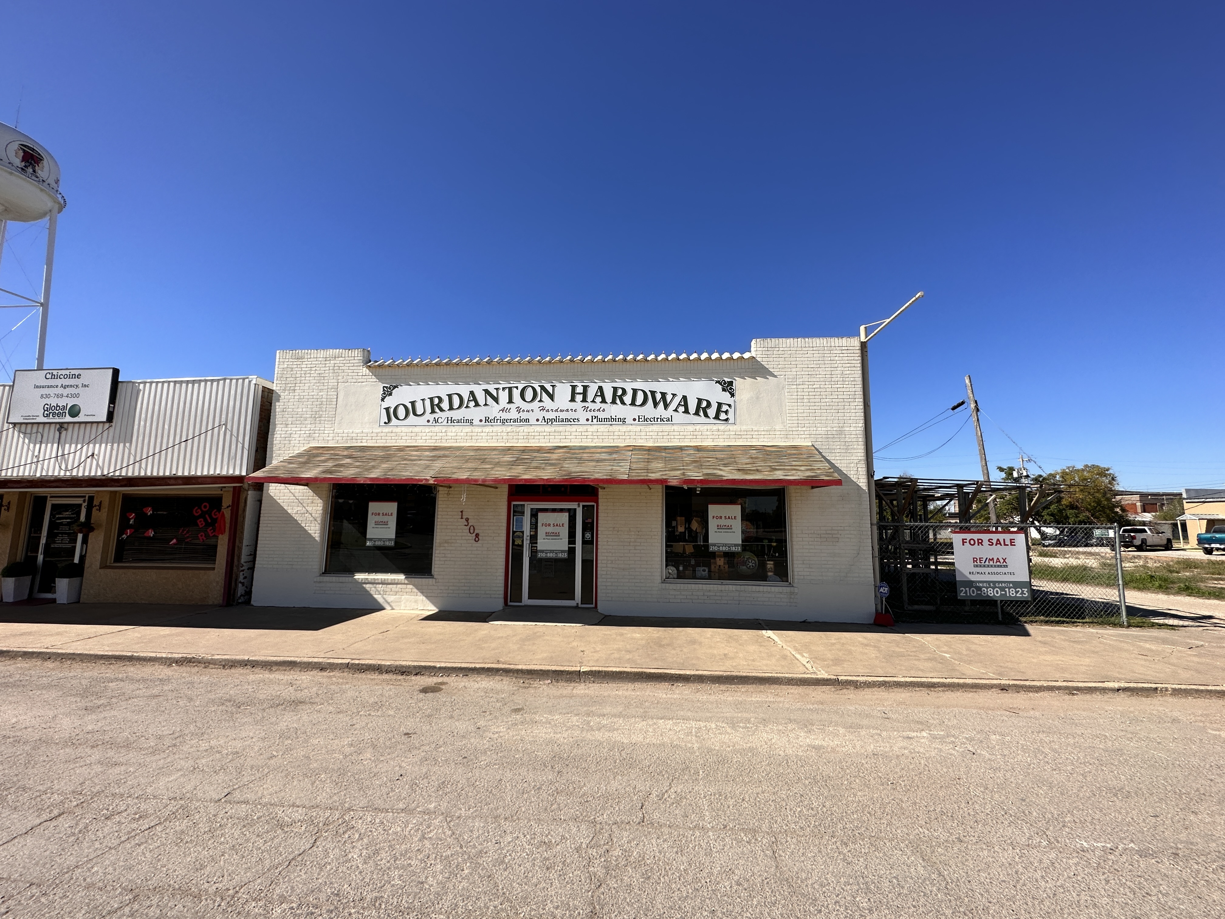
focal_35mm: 14
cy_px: 460
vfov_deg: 85.7
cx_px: 612
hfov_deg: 102.1
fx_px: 495
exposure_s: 1/2257
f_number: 2.2
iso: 50
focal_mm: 2.22
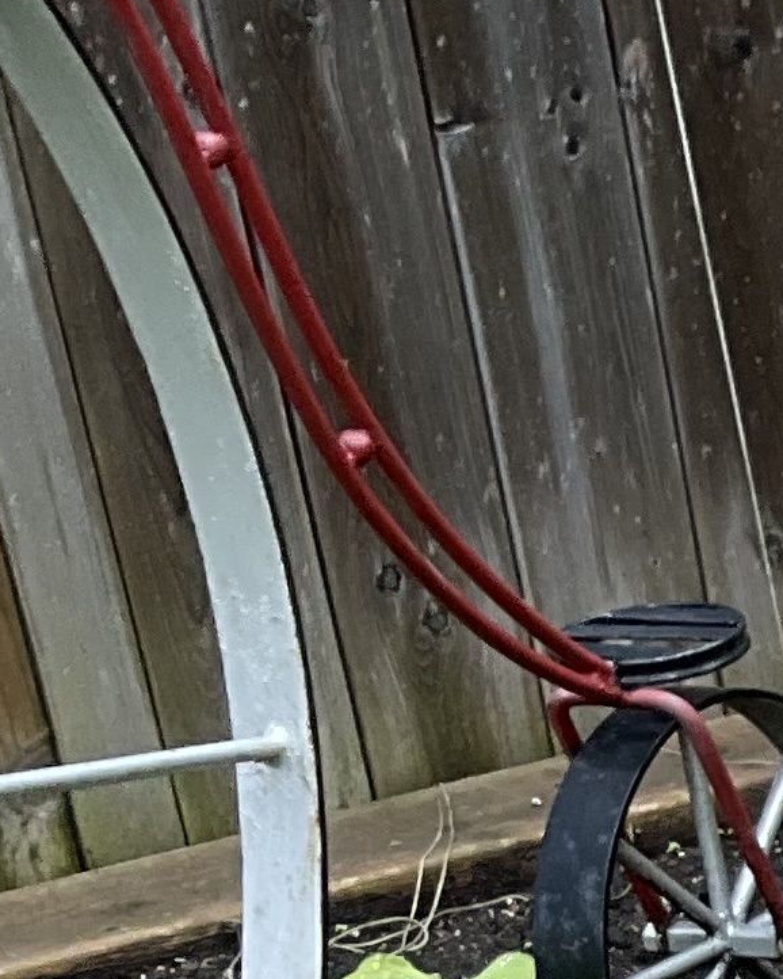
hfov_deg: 8.1
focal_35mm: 158
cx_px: 2503
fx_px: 4575
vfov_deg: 11.5
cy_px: 1629
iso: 25
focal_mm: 3
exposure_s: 1/303
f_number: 1.8
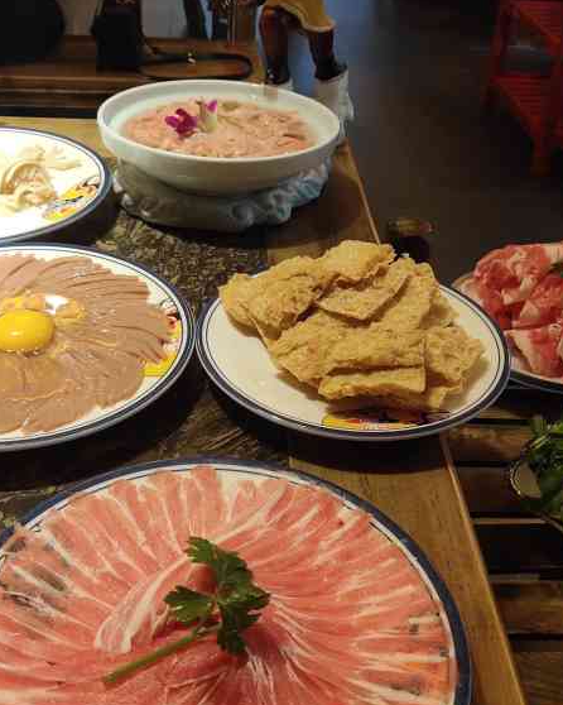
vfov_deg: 38.1
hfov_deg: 30.8
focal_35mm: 49
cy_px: 342
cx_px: 295
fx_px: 1021
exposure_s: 1/100
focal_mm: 4.35
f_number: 1.8
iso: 120
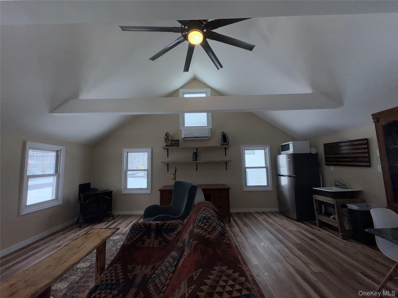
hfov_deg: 102.1
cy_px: 149
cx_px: 199
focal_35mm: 14
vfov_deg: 85.7
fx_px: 161
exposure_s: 1/328
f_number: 2.2
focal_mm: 2.22
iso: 32
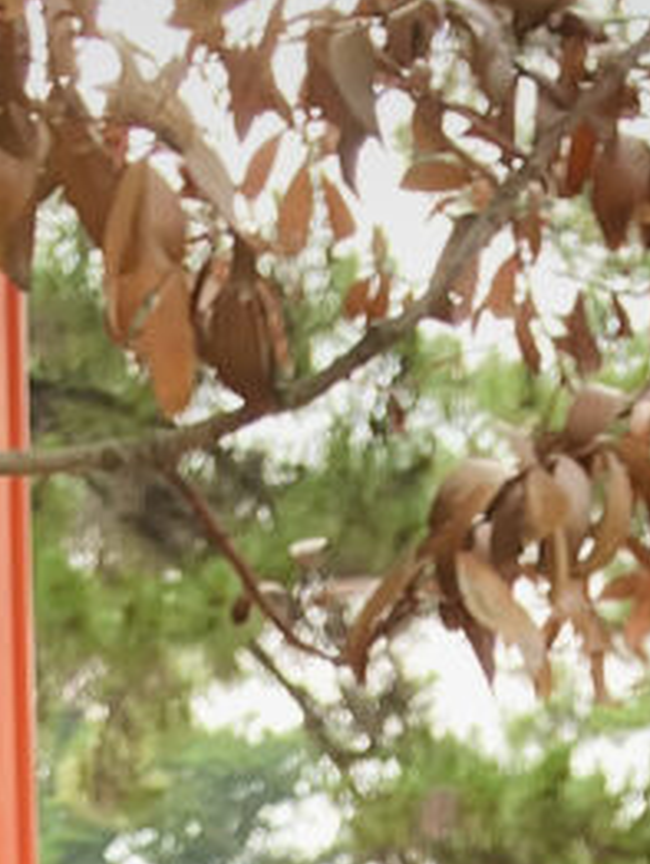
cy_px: 2331
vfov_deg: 9.9
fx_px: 4099
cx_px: 261
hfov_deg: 9.1
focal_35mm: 164
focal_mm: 3.99
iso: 32
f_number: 1.8
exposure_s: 1/203
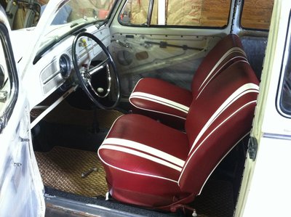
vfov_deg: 40.6
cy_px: 108
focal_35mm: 35
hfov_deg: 52.7
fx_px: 294
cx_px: 146
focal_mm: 3.85
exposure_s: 1/15
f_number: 2.8
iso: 400
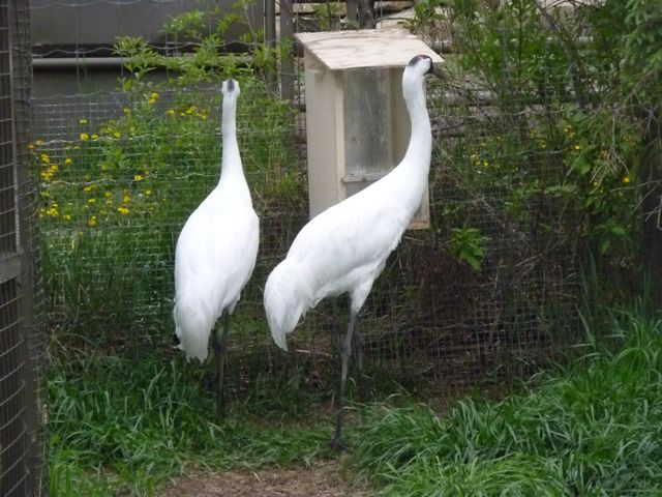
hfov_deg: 14.2
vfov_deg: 10.7
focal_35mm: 139
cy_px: 248
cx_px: 331
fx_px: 2658
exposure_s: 1/200
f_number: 18
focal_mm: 25
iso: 1600
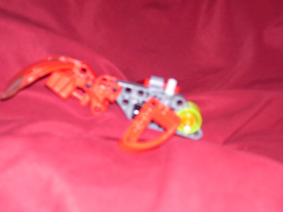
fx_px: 540
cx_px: 142
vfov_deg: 22.3
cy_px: 106
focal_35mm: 66
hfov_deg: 29.4
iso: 125
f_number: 3.6
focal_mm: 10.8
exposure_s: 1/90
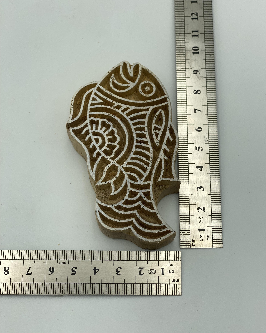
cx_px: 134
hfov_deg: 27.6
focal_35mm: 55
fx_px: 541
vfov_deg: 34.1
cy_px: 162
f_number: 2
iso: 20
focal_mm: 6
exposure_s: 1/786
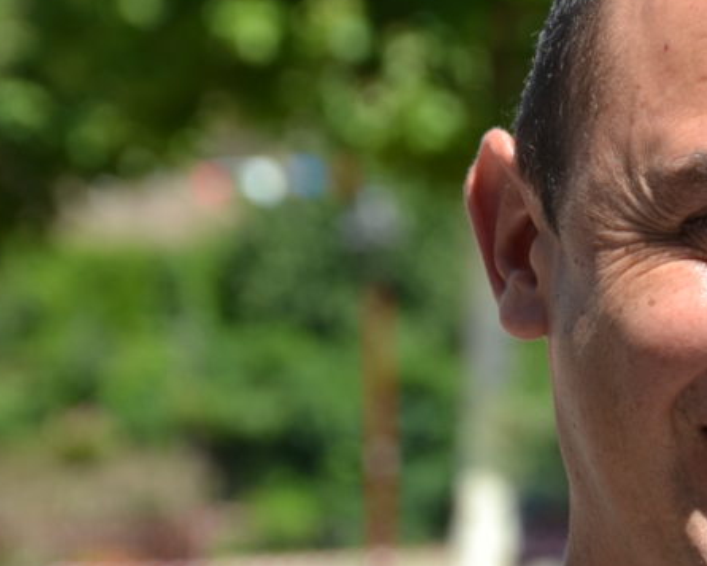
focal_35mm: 385
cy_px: 387
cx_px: 643
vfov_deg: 4.0
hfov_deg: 5.0
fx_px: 8061
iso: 100
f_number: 6.3
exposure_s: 1/160
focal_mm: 105
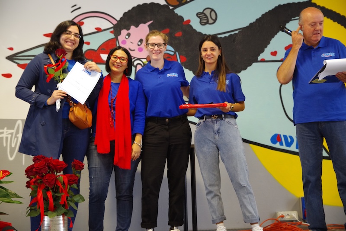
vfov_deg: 23.4
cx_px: 173
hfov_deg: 34.5
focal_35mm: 58
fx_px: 558
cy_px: 116
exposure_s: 1/80
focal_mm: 58
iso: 3200
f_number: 4
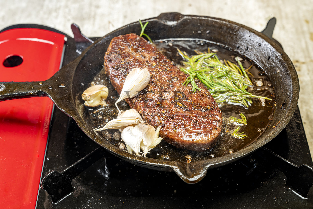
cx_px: 156
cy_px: 104
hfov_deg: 37.5
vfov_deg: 25.5
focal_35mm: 53
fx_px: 461
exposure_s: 1/100
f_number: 7.1
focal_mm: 53
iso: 100
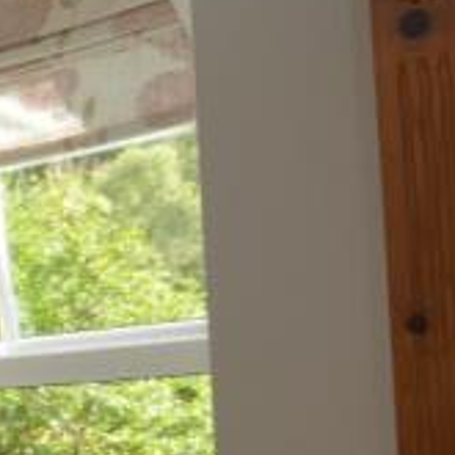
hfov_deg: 12.9
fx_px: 1175
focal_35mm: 79
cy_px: 421
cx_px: -775
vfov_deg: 21.4
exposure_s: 1/125
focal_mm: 10
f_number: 5.6
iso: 200
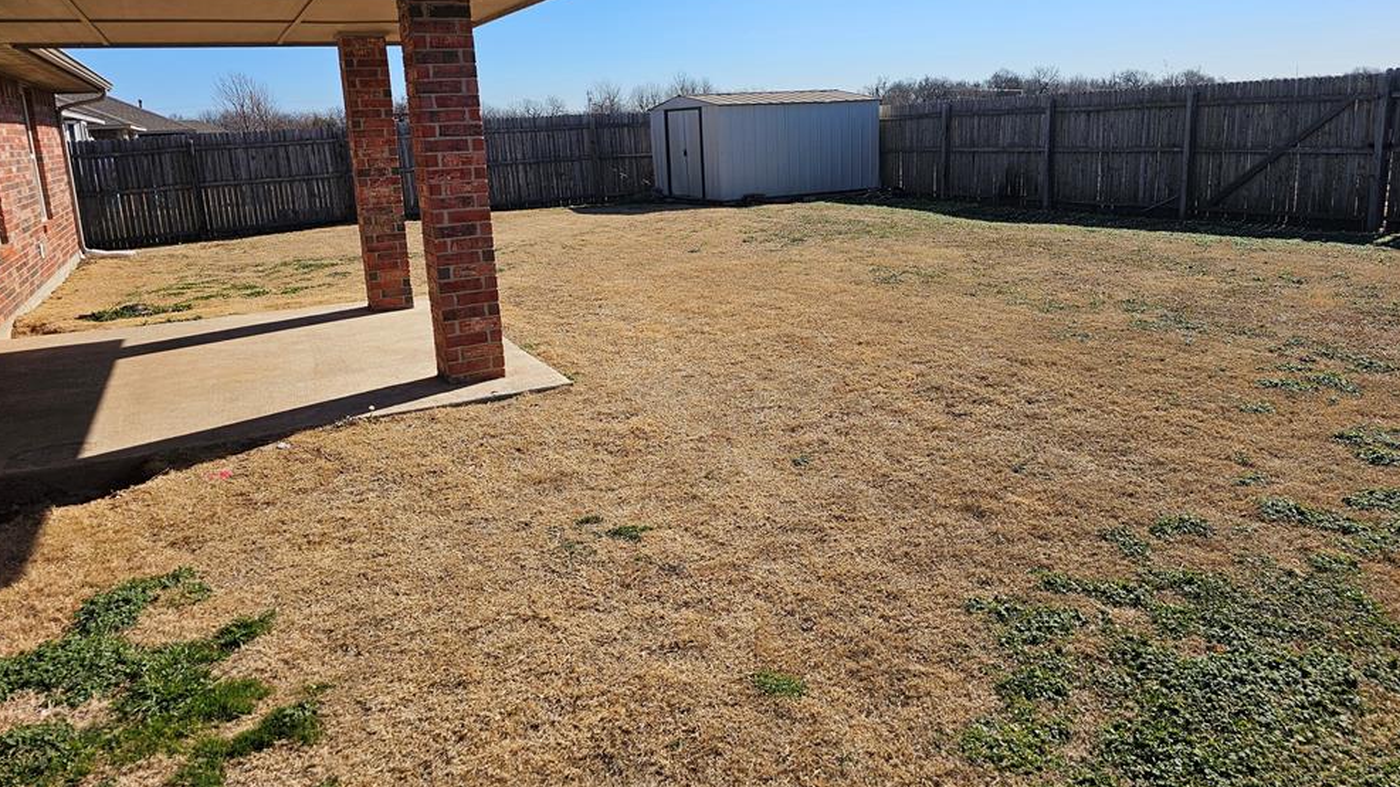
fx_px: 965
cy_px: 322
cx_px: 687
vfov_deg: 44.2
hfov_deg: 71.9
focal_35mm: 26
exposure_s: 1/1011
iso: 10
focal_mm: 6.3
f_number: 1.7
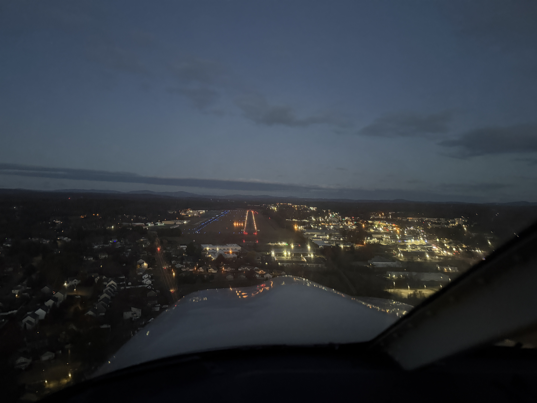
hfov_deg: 71.6
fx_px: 372
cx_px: 268
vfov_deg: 56.8
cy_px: 202
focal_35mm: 24
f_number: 1.78
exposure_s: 1/22
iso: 1600
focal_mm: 6.76
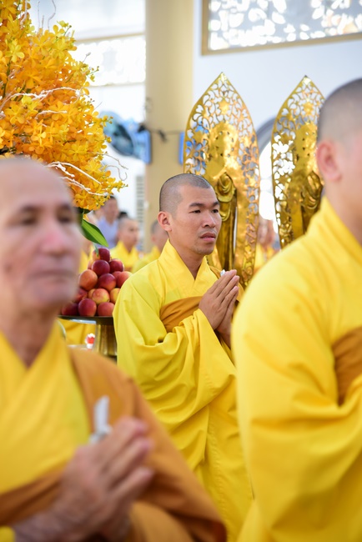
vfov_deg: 20.8
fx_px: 1476
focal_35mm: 98
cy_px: 271
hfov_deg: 14.0
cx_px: 181
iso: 1000
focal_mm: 98
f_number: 4
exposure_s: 1/40
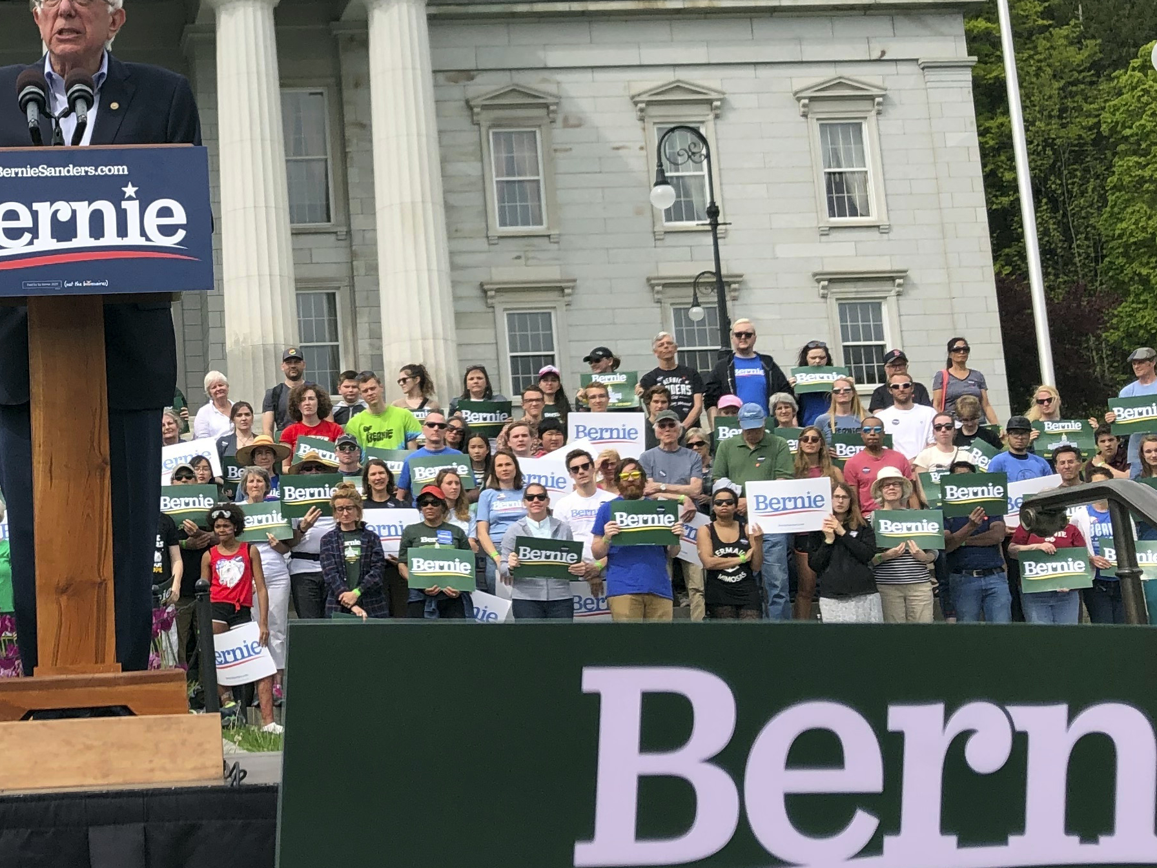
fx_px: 2106
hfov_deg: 29.5
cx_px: 132
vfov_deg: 23.2
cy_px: 332
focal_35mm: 63
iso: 20
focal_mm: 3.99
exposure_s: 1/1548
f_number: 1.8
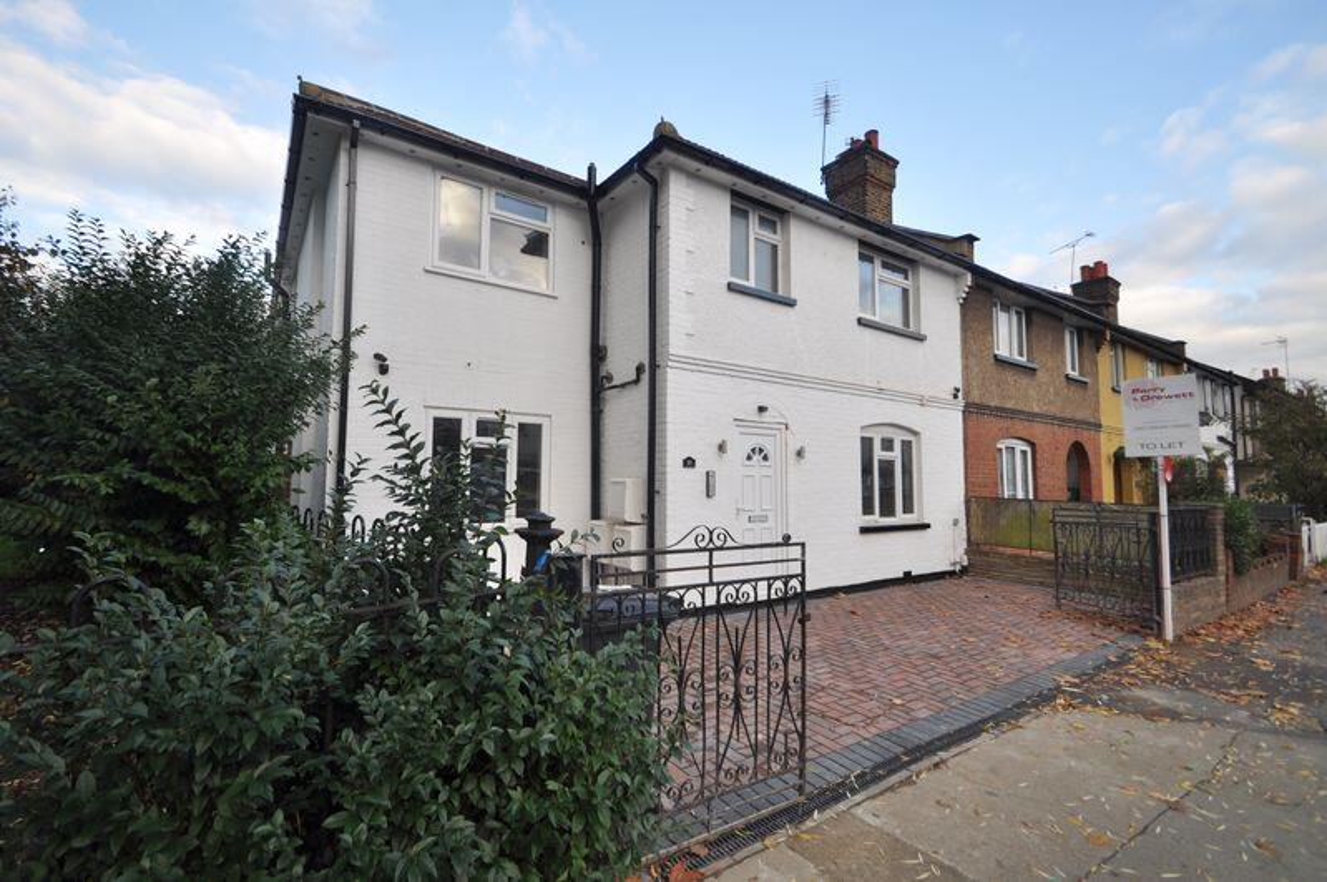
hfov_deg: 100.4
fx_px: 552
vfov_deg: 77.2
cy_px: 441
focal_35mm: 15
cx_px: 664
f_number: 5.6
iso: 200
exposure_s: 1/125
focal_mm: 10
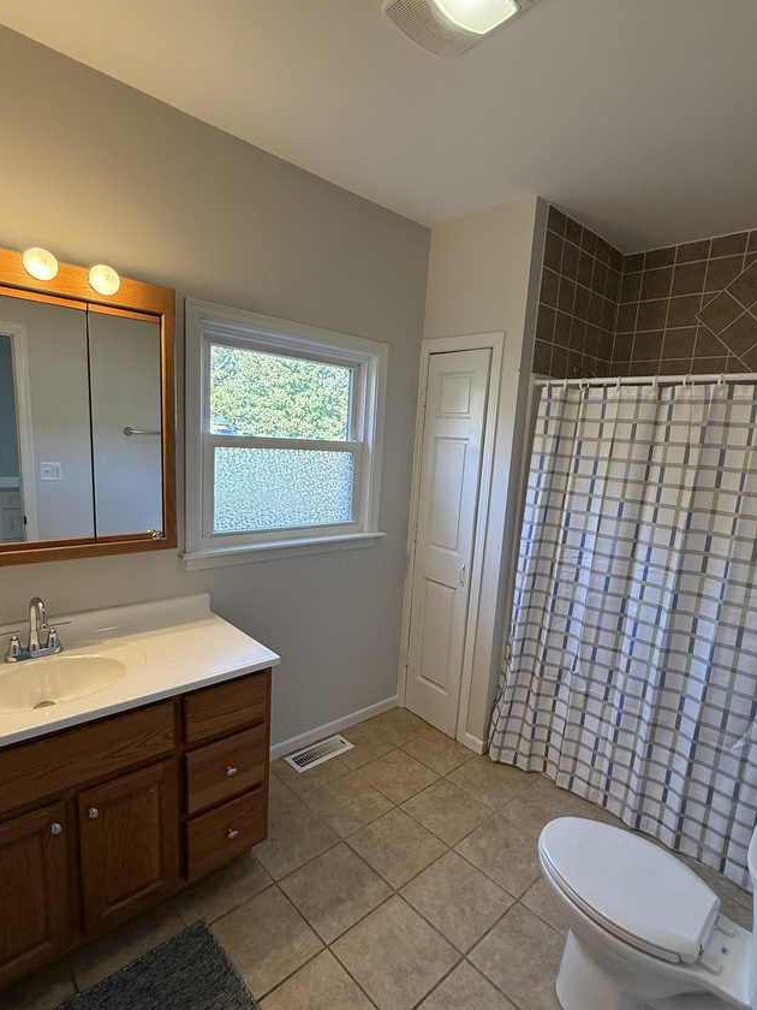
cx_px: 393
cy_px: 525
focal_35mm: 18
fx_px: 525
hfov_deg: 71.6
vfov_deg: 87.7
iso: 160
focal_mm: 2.22
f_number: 2.2
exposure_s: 1/120
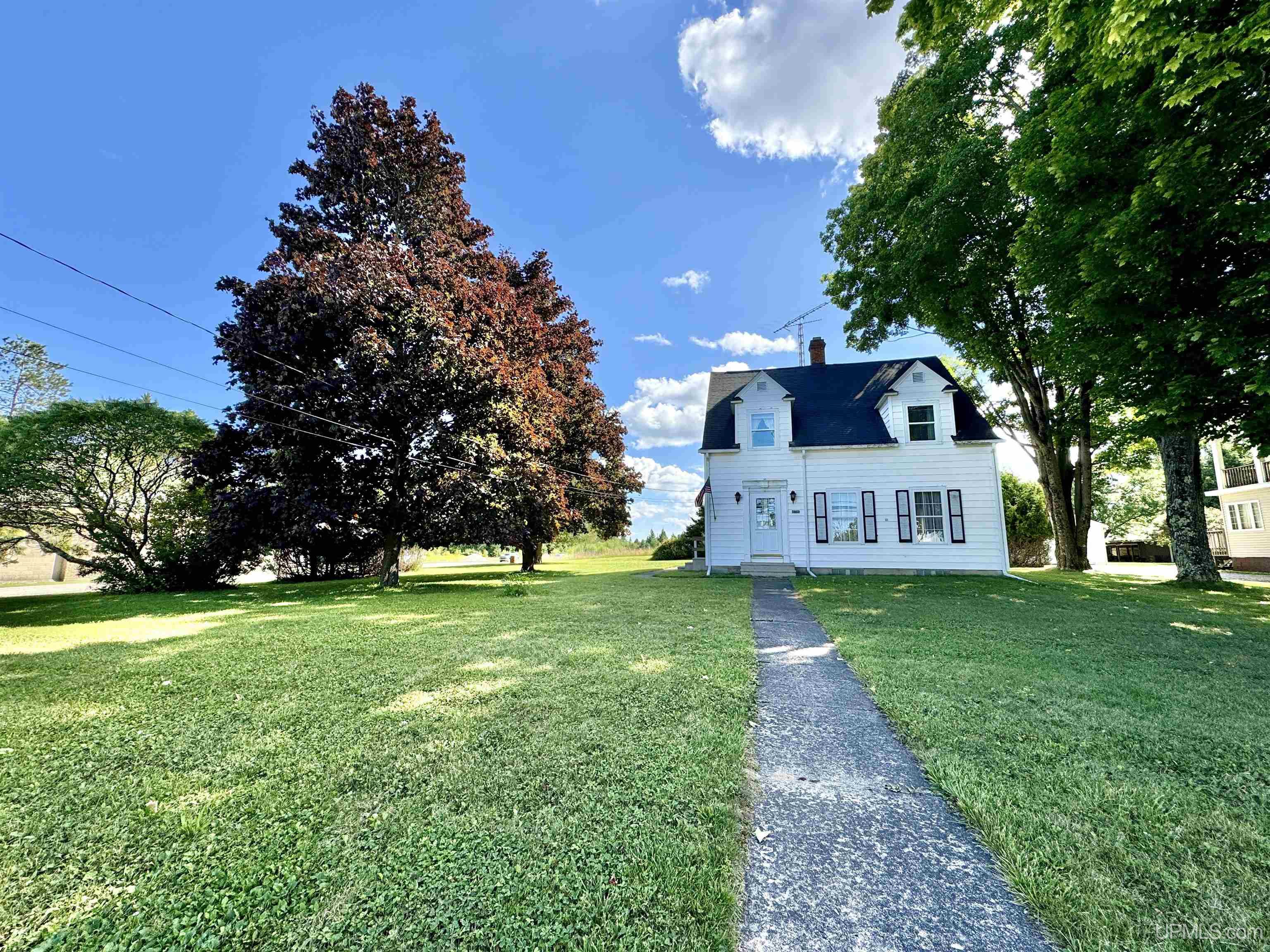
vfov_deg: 85.7
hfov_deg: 102.1
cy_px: 476
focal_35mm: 14
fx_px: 514
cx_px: 635
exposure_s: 1/879
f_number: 2.2
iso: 40
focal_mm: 2.22
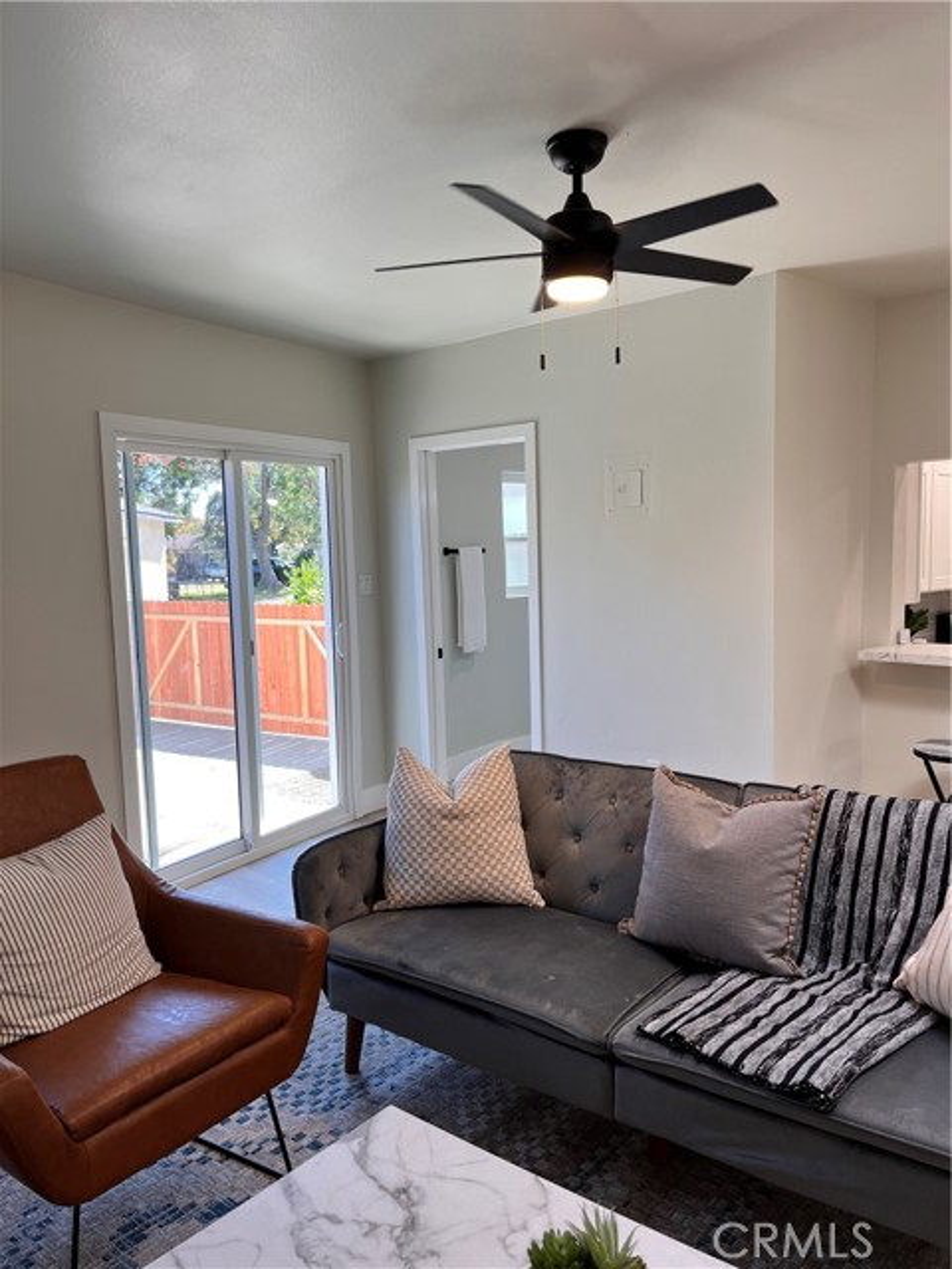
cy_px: 634
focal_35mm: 26
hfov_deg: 53.1
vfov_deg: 67.3
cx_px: 476
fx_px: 953
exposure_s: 1/120
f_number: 1.6
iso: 50
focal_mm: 5.1
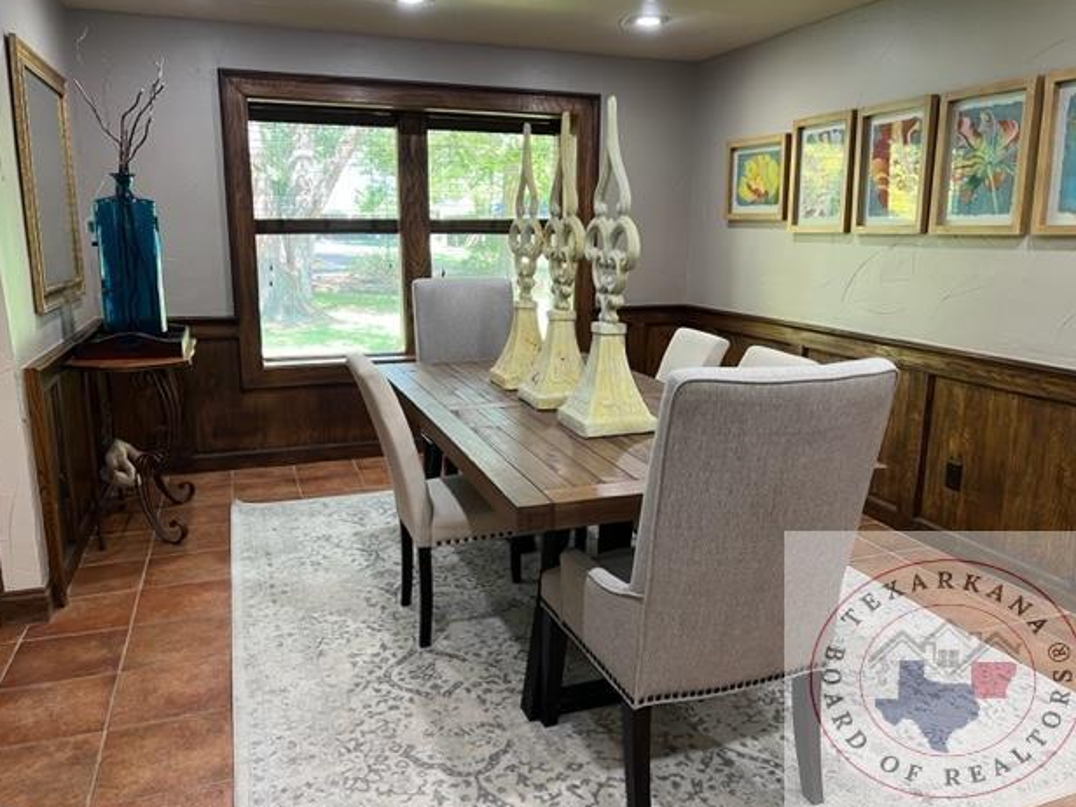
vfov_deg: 51.4
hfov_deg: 65.3
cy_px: 400
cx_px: 547
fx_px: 839
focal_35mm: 27
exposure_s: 1/60
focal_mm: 5.7
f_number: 1.5
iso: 100
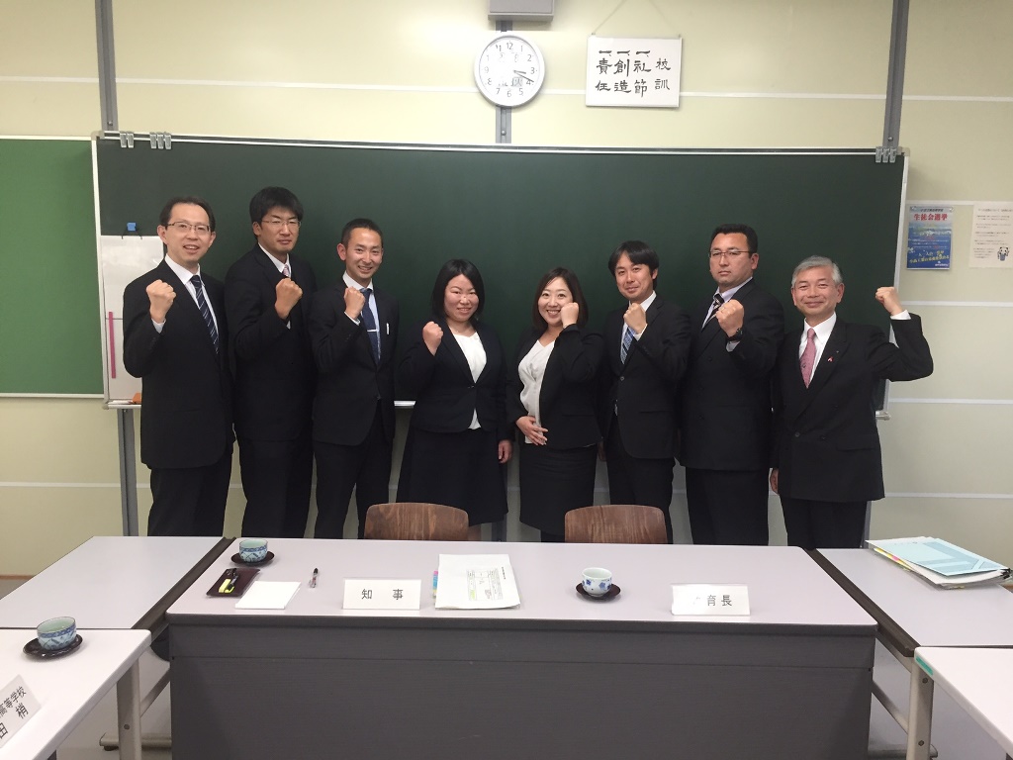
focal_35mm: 29
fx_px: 849
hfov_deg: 61.7
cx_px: 506
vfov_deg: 48.2
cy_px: 380
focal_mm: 4.15
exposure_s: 1/30
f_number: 2.2
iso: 50
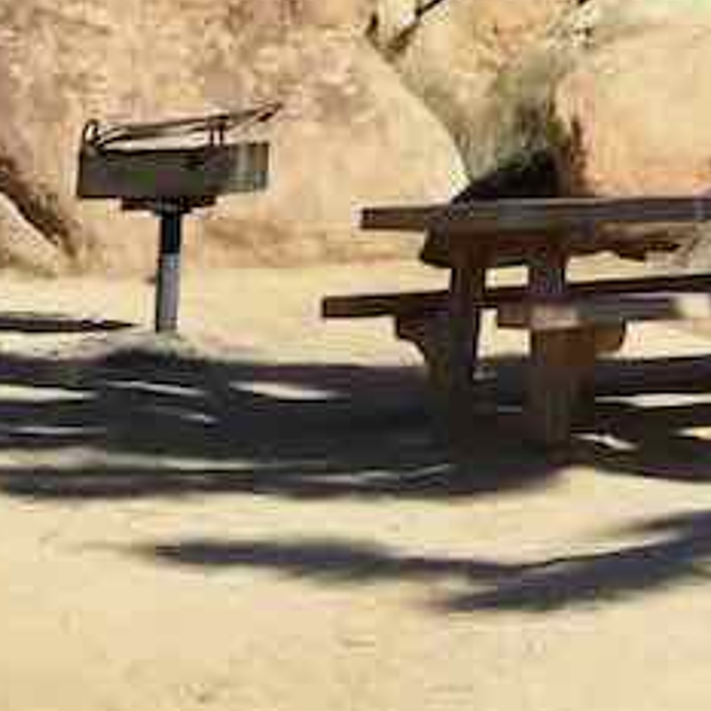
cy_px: -604
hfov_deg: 11.4
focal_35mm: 132
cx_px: 1596
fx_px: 3067
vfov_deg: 12.1
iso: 25
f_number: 2.2
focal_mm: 4.15
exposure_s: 1/1603
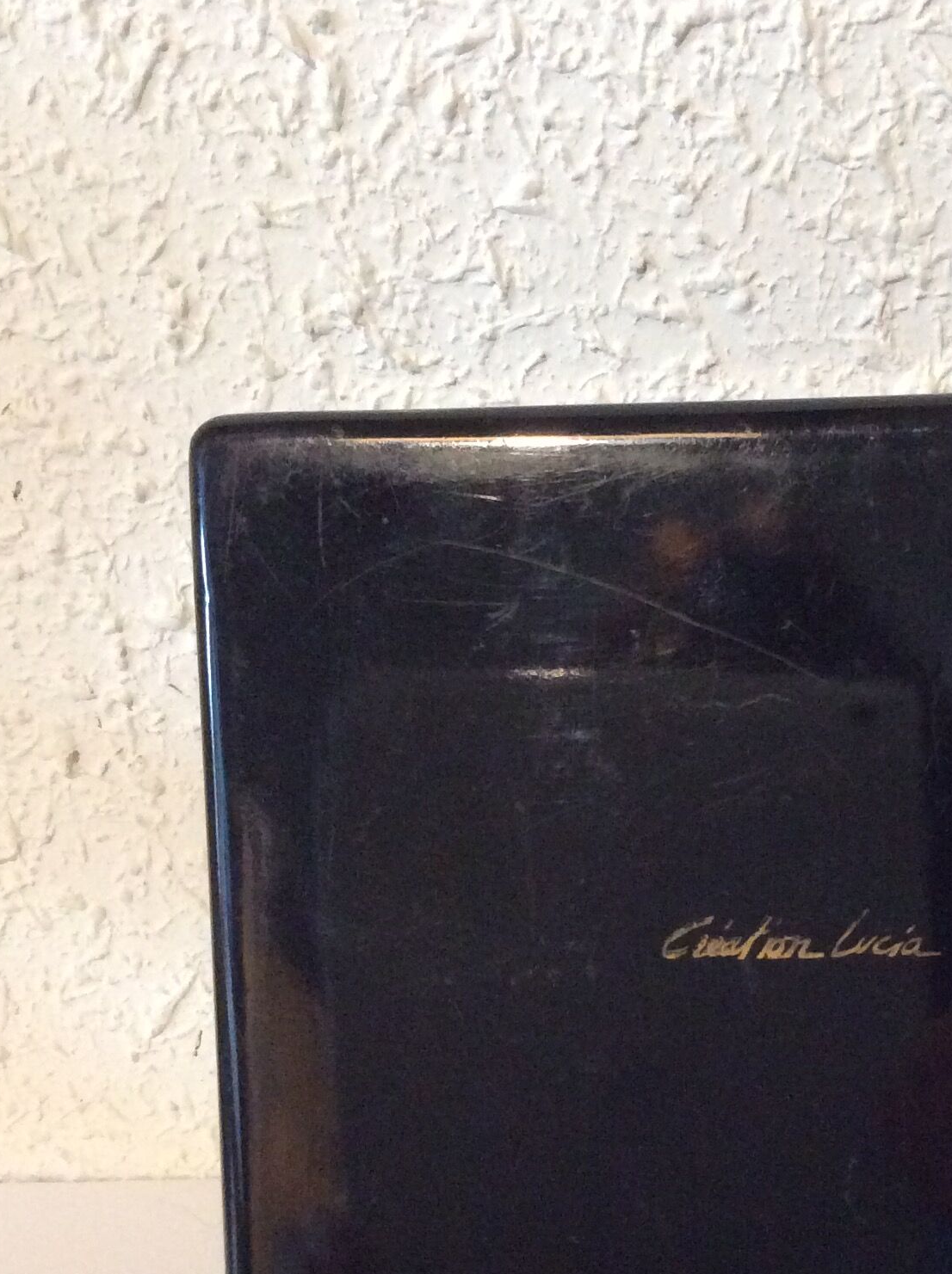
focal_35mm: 56
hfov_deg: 25.5
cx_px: 796
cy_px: 881
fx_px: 2059
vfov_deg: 34.0
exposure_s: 1/17
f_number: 2.4
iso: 400
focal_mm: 3.3
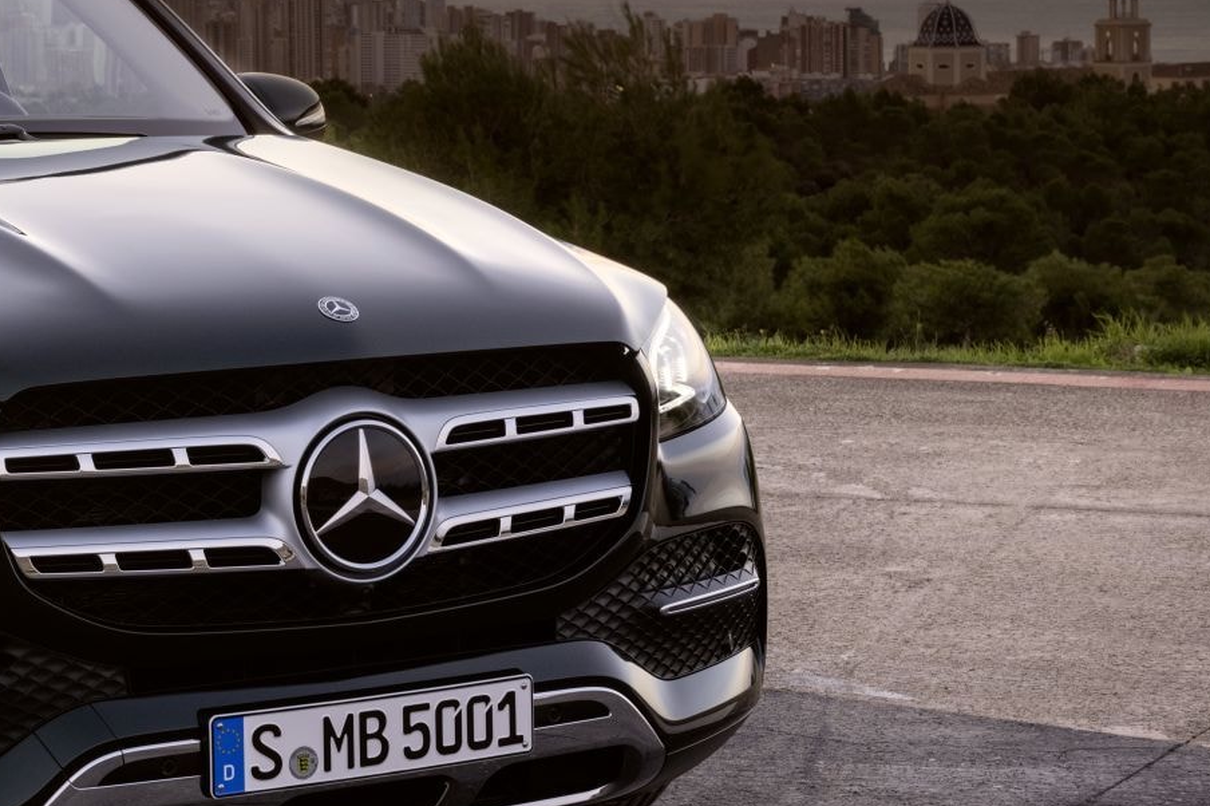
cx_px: -35
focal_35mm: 102
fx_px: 3427
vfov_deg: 13.4
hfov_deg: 19.4
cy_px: 264
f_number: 11
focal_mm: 48
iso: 200
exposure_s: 1/8
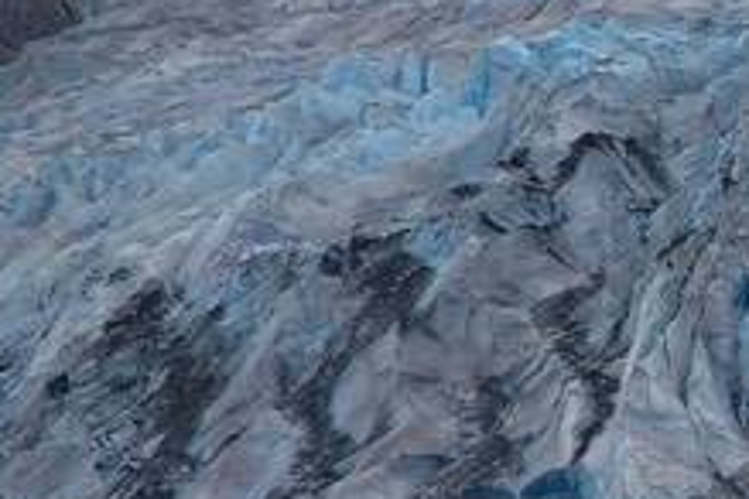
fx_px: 14584
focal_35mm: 701
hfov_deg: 2.9
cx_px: 1778
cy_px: 31
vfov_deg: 2.0
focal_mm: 120
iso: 100
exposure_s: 1/250
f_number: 8
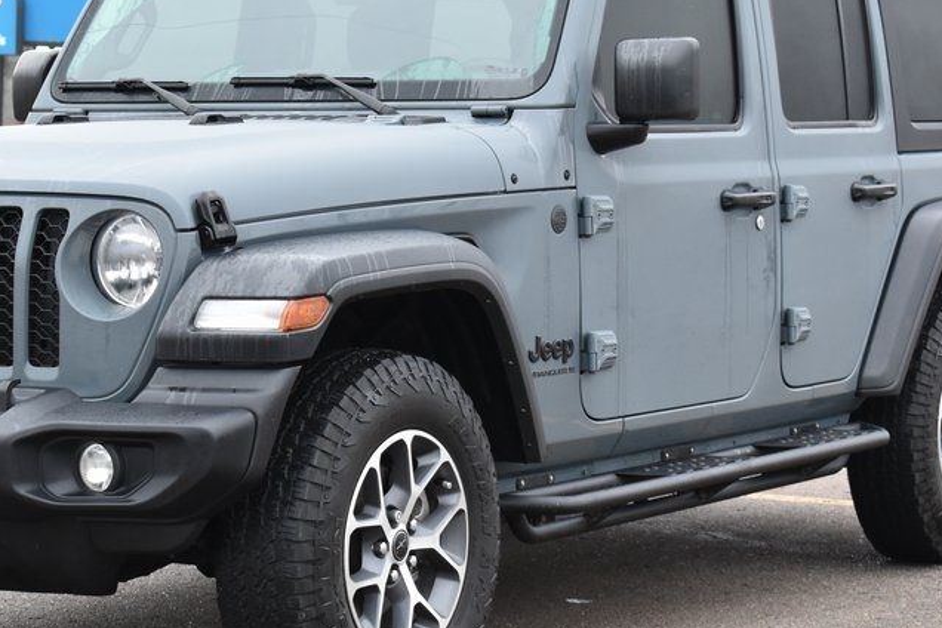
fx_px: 3035
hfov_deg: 17.6
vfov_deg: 11.8
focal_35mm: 116
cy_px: 312
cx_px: 307
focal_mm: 48
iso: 1000
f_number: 5.3
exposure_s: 1/60
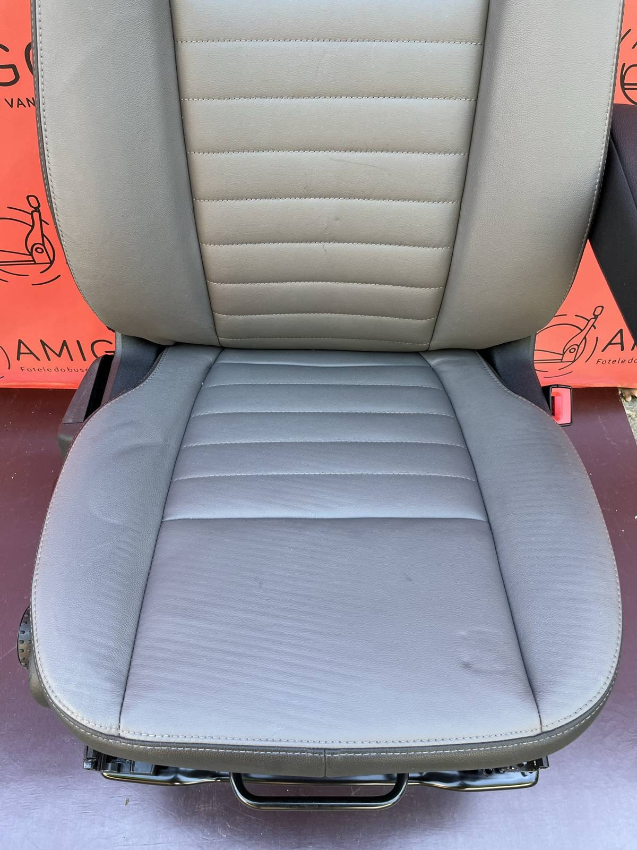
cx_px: 318
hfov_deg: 53.1
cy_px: 425
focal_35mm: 26
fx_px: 638
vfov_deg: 67.3
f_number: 1.6
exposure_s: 1/121
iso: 80
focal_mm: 5.1
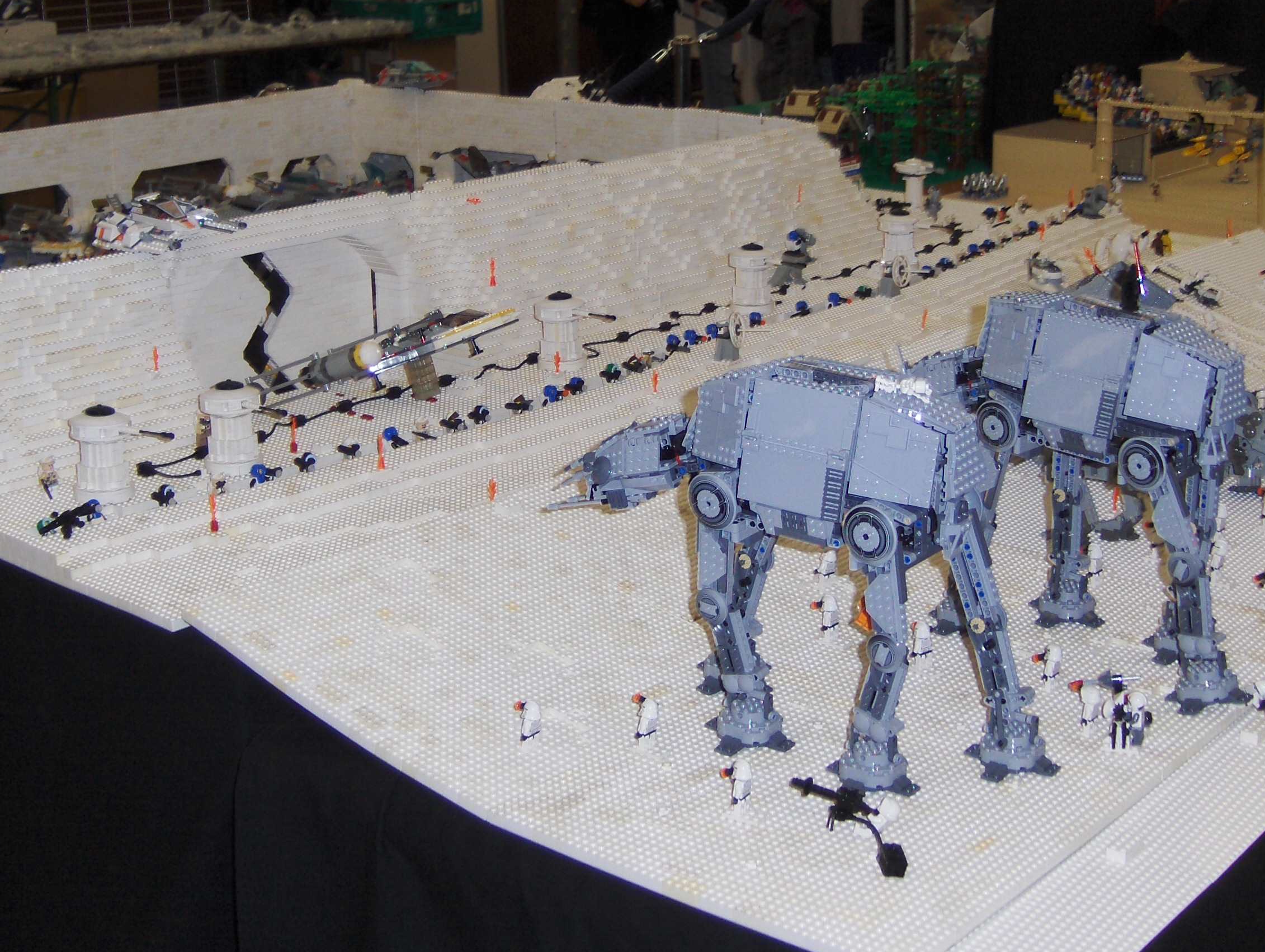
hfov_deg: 37.4
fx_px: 1866
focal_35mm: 51
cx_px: 582
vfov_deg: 28.4
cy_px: 296
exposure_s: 1/60
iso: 100
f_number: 2.8
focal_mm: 7.5
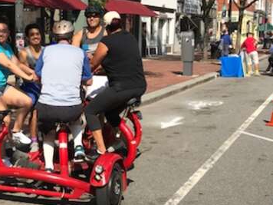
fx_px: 497
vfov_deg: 23.3
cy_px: 106
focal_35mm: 63
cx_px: 44
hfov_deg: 29.8
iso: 20
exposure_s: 1/2083
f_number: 1.8
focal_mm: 3.99
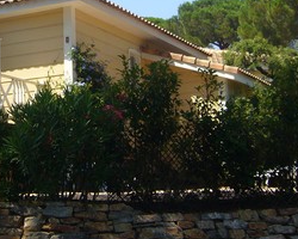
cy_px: 10
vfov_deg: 18.3
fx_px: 723
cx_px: 91
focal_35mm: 82
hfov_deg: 23.1
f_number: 5.6
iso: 80
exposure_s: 1/200
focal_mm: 5.8
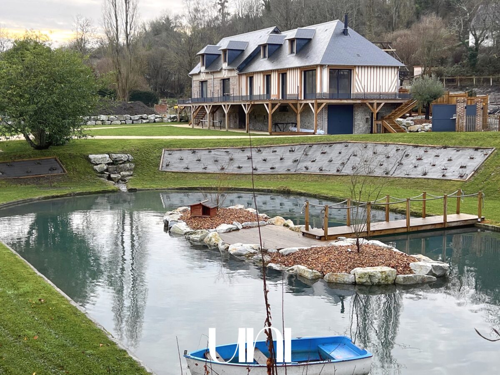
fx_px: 679
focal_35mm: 47
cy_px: 188
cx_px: 250
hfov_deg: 40.4
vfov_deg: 30.9
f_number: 1.5
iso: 64
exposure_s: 1/121
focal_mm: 5.7
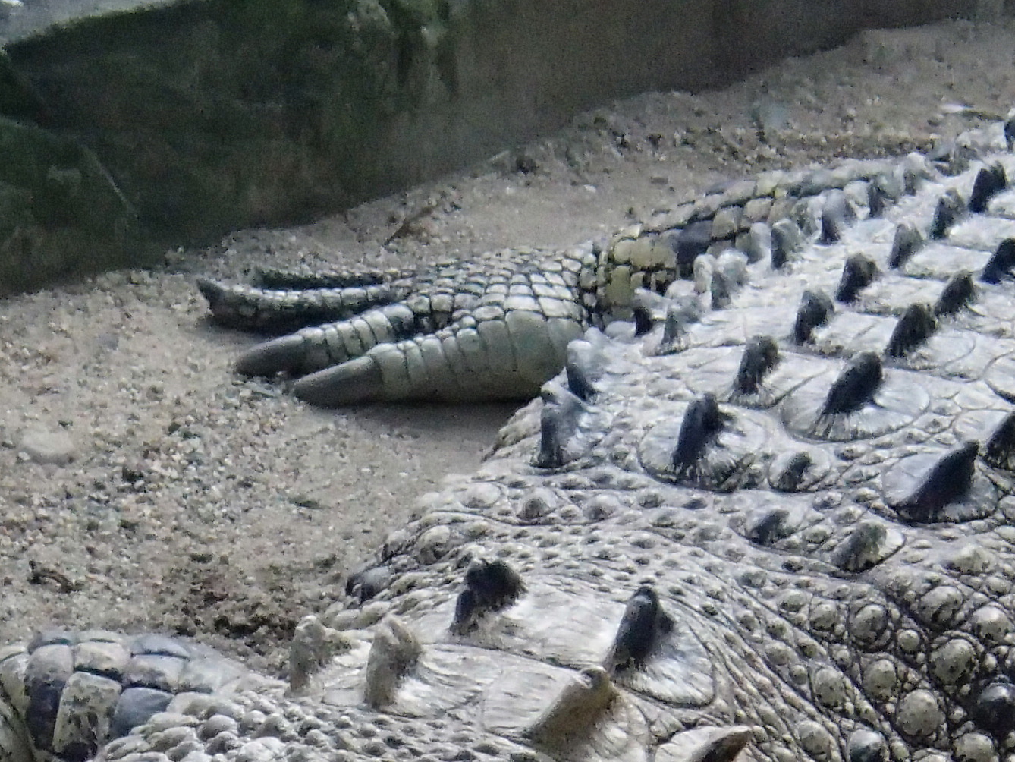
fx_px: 14781
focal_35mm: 504
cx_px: 297
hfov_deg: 3.9
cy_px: 997
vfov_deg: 2.9
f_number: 4.9
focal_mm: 30.6
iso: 1000
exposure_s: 1/250
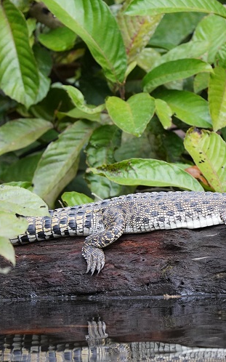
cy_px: 181
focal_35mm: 519
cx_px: 203
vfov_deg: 4.0
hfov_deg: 2.5
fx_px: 5118
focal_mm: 338
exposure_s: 1/400
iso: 5000
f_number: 6.3
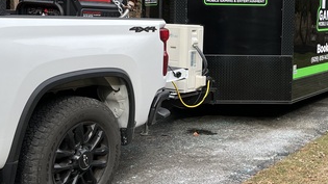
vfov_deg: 22.1
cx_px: 234
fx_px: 470
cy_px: 54
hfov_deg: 37.8
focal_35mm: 54
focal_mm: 5.1
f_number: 1.6
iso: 50
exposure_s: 1/537
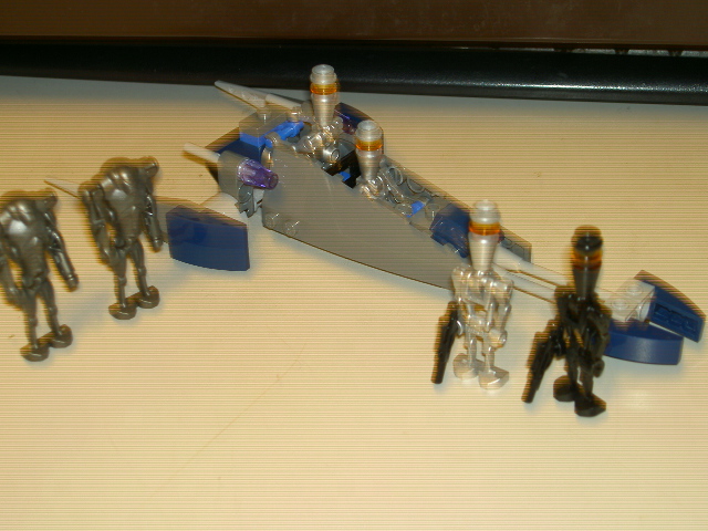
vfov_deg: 21.3
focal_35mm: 69
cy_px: 266
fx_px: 1411
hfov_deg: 28.2
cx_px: 354
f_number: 3.7
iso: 50
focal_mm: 14.2
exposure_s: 1/80
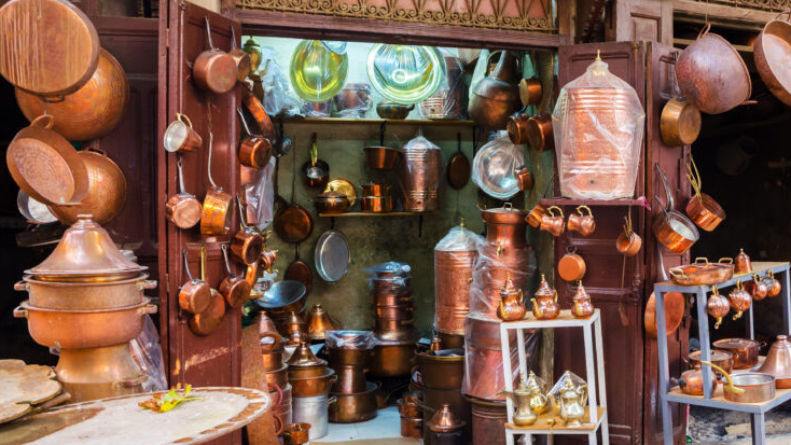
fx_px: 734
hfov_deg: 55.7
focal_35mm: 35
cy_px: 238
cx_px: 513
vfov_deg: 33.7
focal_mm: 16
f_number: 6.3
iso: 320
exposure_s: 1/10
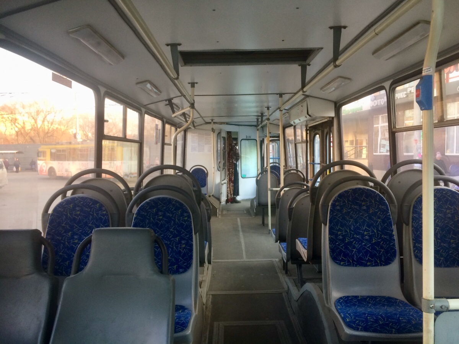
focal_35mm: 29
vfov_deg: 48.2
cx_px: 230
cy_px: 172
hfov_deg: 61.7
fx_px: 385
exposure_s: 1/33
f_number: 2.2
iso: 32
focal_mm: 4.15
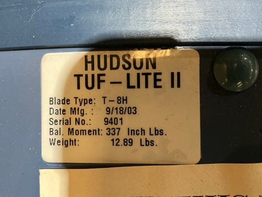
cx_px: 131
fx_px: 212
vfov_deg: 49.7
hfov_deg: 63.4
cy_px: 98
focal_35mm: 28
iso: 160
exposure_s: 1/50
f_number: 1.8
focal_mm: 3
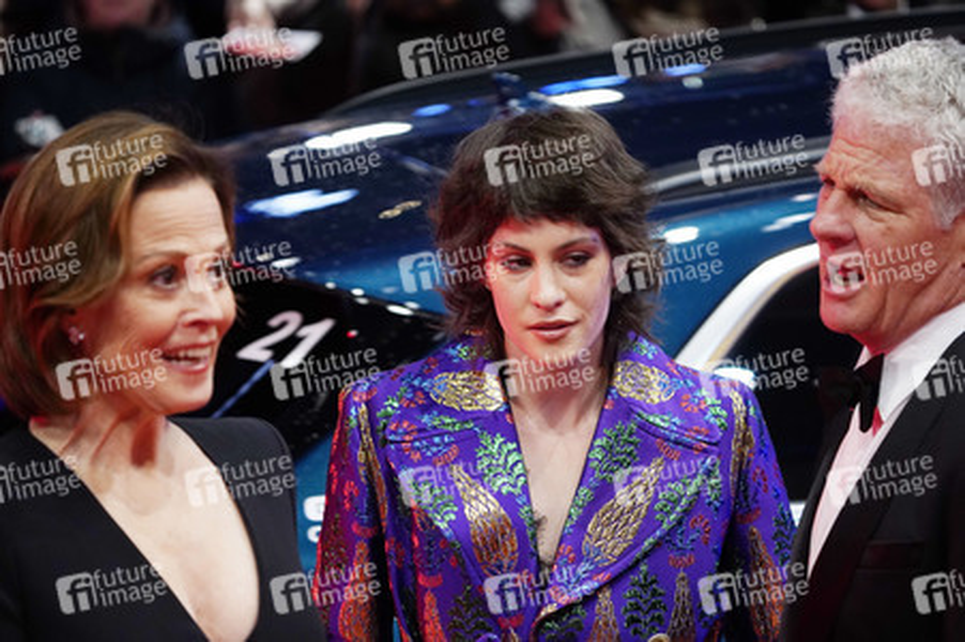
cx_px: 482
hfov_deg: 9.9
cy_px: 321
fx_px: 5545
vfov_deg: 6.6
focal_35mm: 207
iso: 4000
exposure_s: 1/200
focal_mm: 207
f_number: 5.6
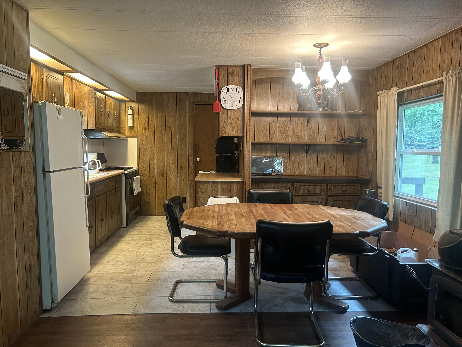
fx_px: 347
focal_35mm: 26
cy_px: 174
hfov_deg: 67.3
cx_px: 231
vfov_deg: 53.1
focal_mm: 5.7
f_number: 1.5
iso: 200
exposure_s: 1/60
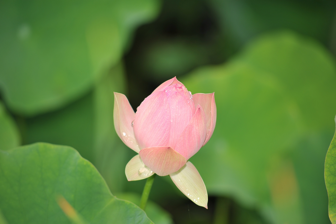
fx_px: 1959
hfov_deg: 9.8
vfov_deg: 6.5
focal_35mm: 210
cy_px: 112
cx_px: 168
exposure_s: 1/160
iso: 250
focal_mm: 210
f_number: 5.6
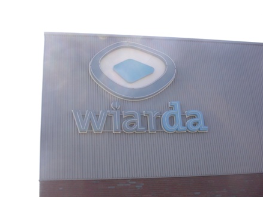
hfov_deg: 41.2
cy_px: 99
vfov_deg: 31.5
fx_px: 350
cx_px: 134
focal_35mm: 46
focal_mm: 6.7
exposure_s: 1/203
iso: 70
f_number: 5.8
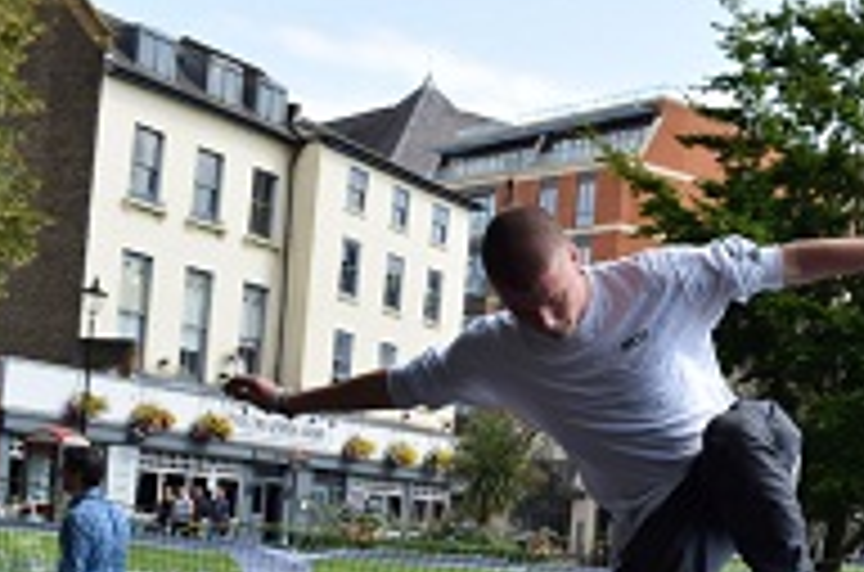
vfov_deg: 18.3
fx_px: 1725
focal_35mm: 72
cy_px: 572
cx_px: 783
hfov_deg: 27.1
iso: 220
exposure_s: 1/250
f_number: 8
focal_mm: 23
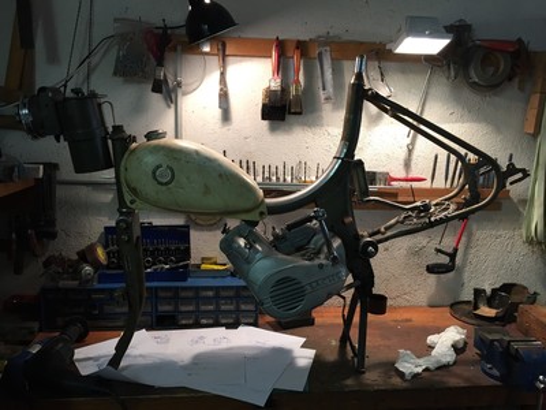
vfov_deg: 48.2
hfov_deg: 61.7
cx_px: 273
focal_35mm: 29
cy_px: 205
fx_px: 457
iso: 64
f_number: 2.2
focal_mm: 4.15
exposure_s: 1/33
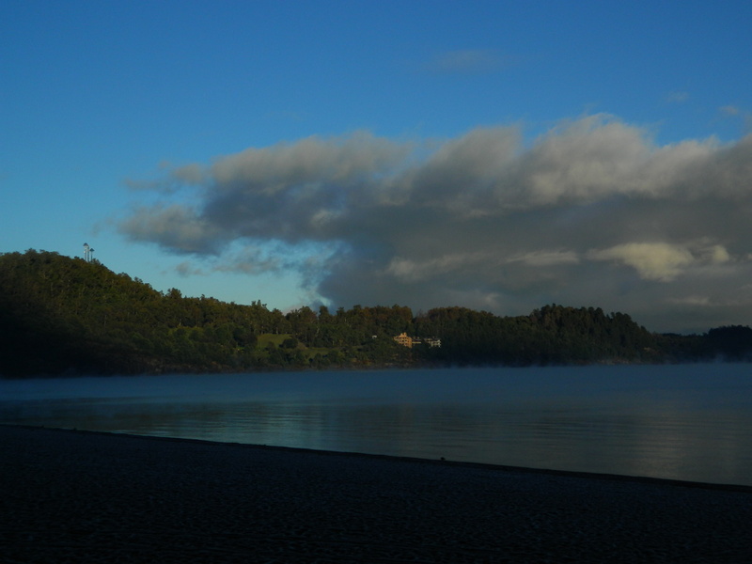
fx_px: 1021
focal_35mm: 47
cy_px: 282
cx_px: 376
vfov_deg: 30.9
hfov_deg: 40.4
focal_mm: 8.4
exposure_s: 1/160
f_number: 10.2
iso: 80
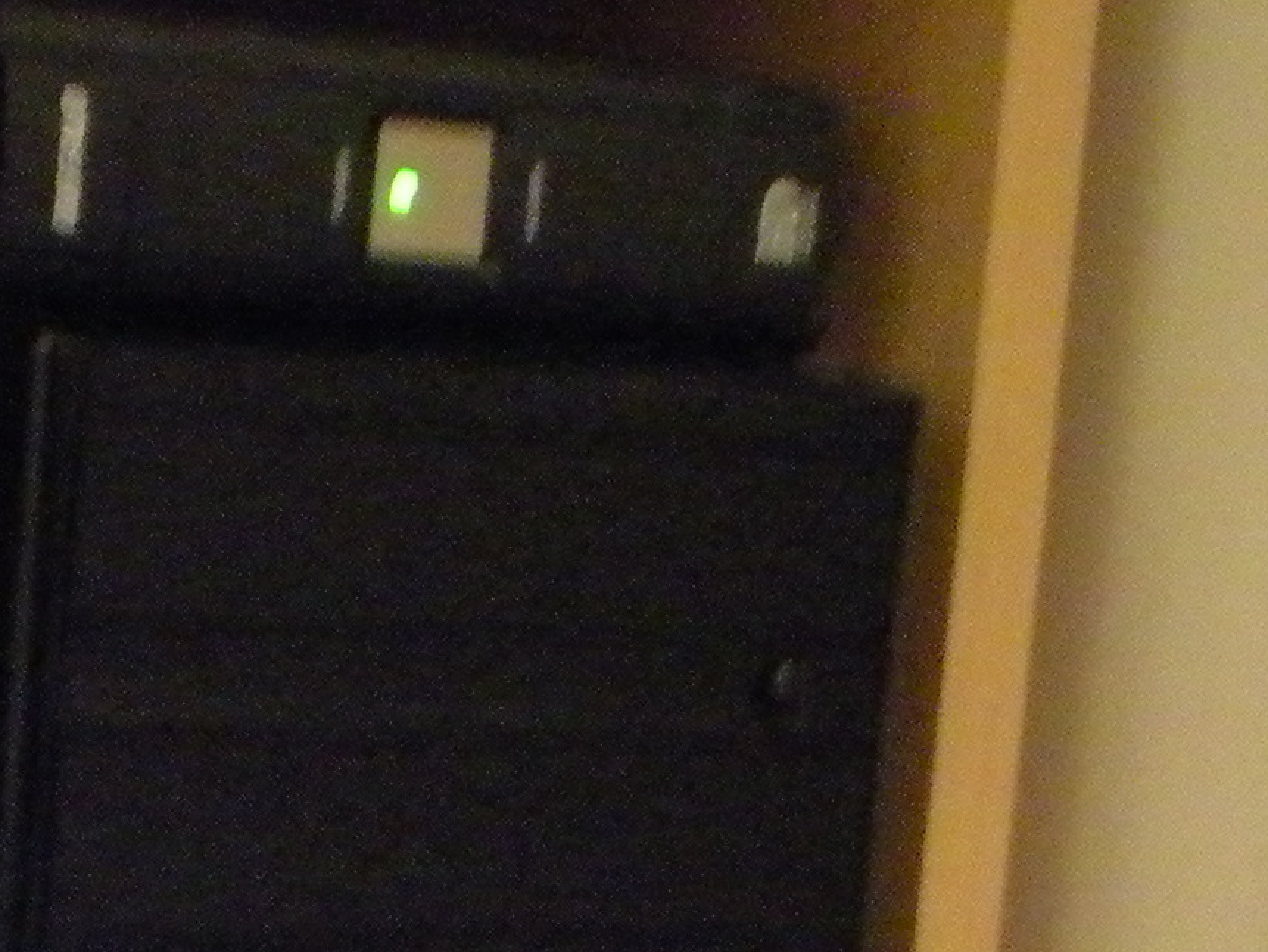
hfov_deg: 13.6
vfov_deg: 10.1
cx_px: 155
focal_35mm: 144
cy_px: 1273
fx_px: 5276
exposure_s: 1/7.8
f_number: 3.1
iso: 800
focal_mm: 6.3
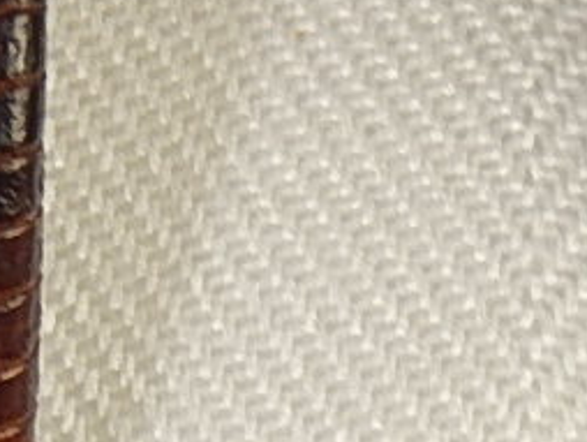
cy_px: 986
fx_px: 8011
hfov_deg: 4.2
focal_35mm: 472
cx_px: 374
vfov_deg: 3.1
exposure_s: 1/30
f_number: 4.2
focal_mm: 13.5
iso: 125
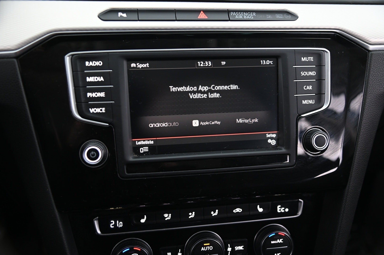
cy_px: 128
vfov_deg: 30.5
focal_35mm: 44
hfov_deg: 44.5
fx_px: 469
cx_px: 192
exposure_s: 1/15
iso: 2000
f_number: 4
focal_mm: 44
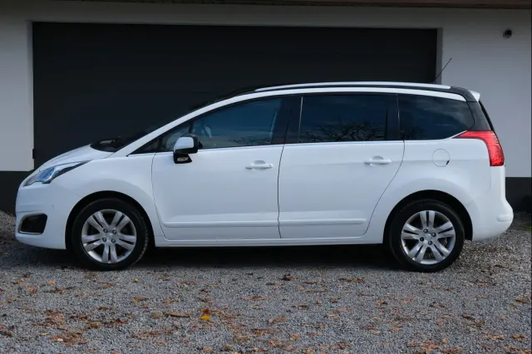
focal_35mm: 61
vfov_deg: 22.2
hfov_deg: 32.9
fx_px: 901
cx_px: 266
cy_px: 177
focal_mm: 40.7
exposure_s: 1/300
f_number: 7.1
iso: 320
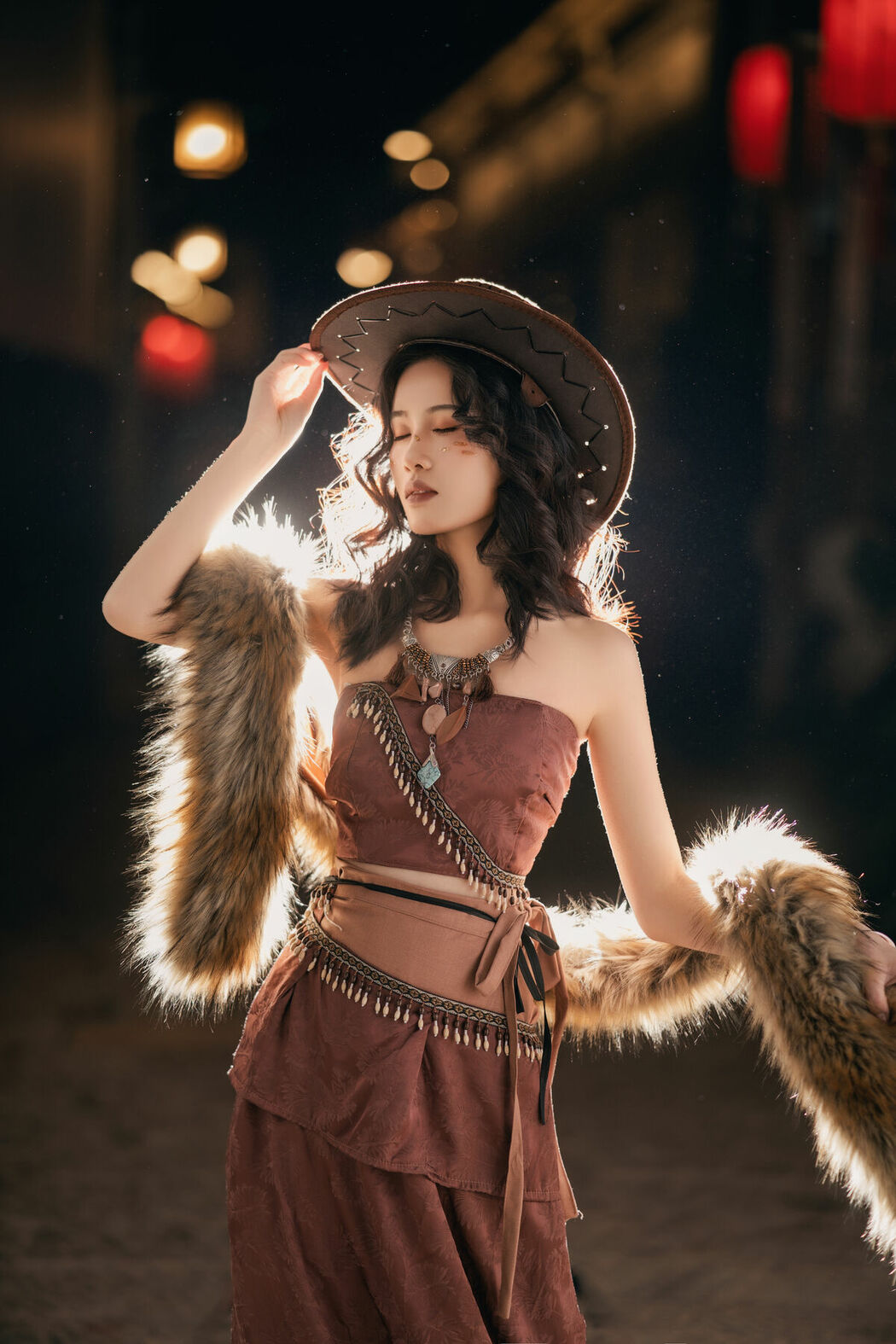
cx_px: 448
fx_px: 3173
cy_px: 672
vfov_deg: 23.9
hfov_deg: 16.1
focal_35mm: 85
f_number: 1.8
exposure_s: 1/160
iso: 125
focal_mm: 85
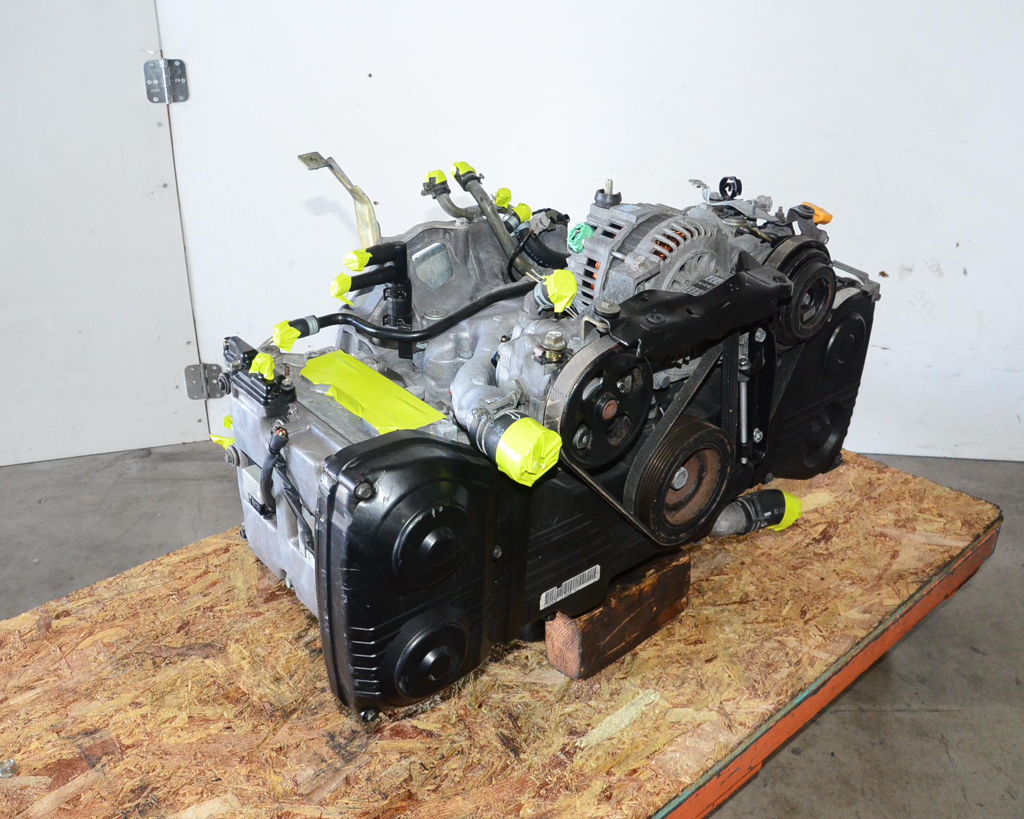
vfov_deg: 47.1
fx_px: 939
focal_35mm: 31
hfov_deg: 57.1
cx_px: 482
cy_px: 408
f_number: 8
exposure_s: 1/80
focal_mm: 18
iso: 2500
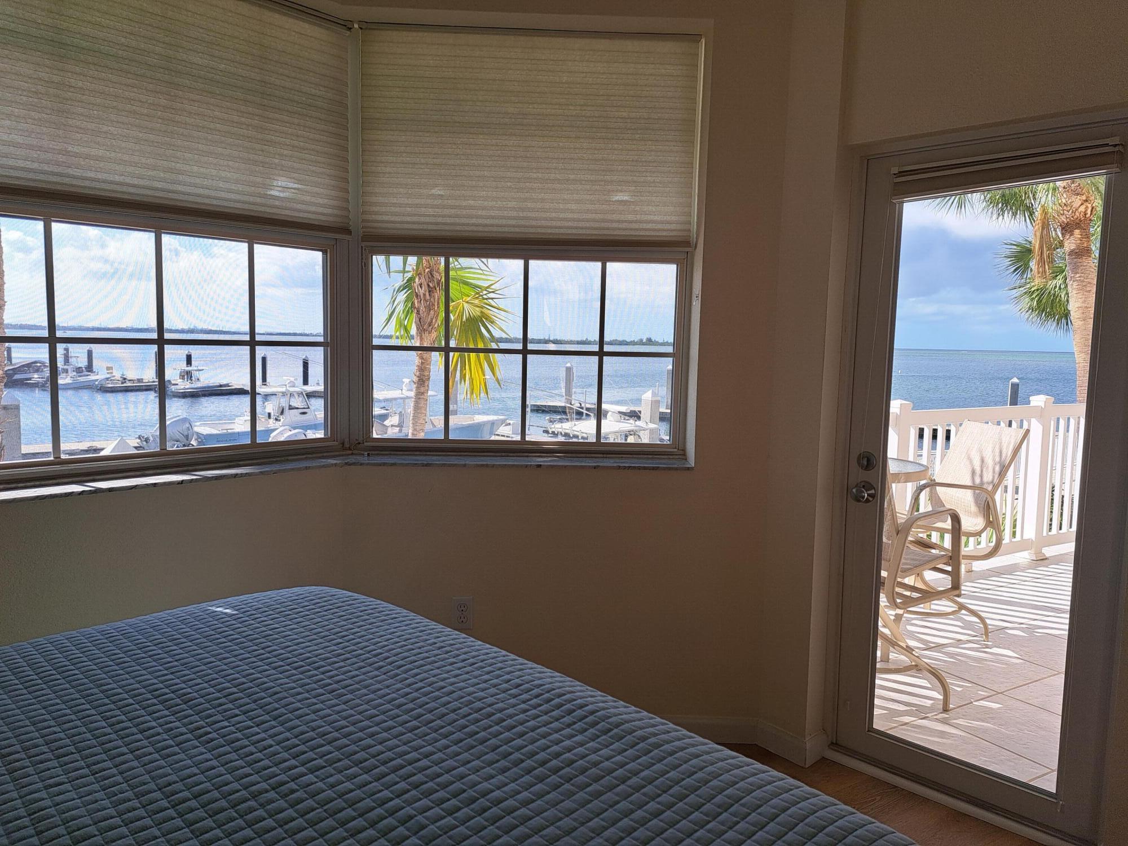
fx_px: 782
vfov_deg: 56.8
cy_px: 423
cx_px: 564
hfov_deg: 71.6
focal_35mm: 24
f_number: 1.8
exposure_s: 1/250
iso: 50
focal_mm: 5.23
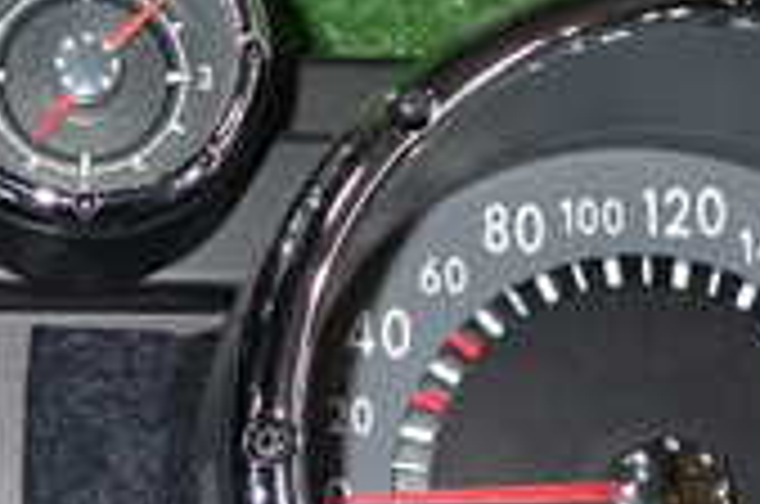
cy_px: 459
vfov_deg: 12.2
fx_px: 2339
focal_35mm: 111
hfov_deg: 18.2
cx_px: 85
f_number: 6.3
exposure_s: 1/30
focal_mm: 5.4
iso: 320
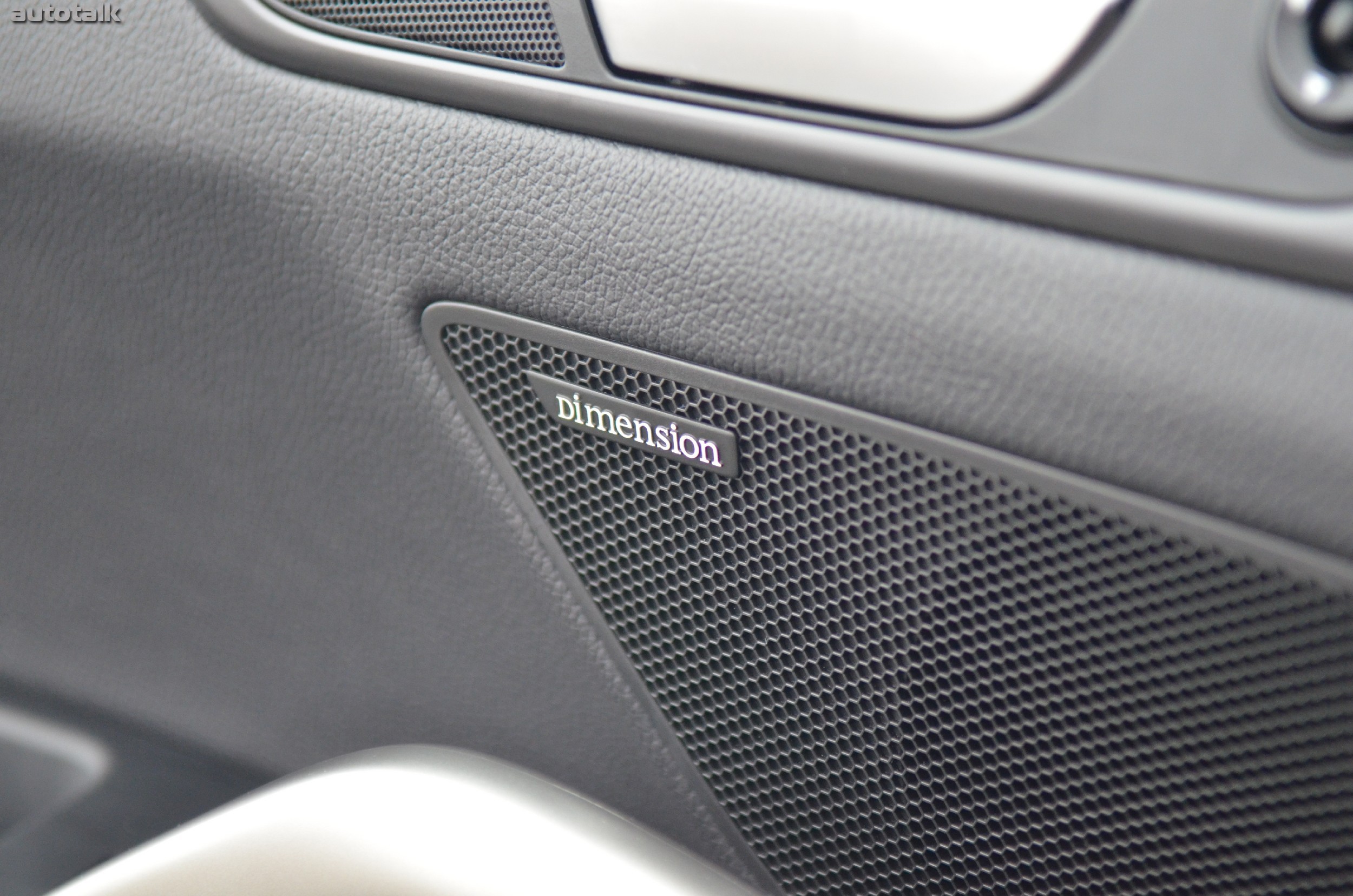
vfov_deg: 16.5
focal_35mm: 82
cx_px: 676
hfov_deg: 24.7
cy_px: 448
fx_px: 3094
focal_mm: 55
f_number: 2.8
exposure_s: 1/250
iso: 1600
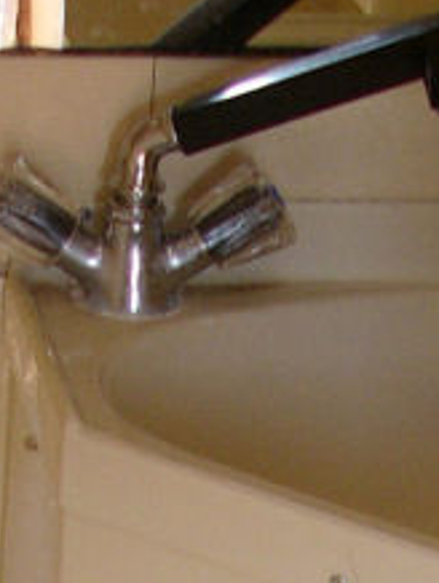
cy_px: 1190
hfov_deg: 8.8
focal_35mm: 169
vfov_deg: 10.6
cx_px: 252
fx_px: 2852
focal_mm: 6
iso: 100
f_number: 2.8
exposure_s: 1/60
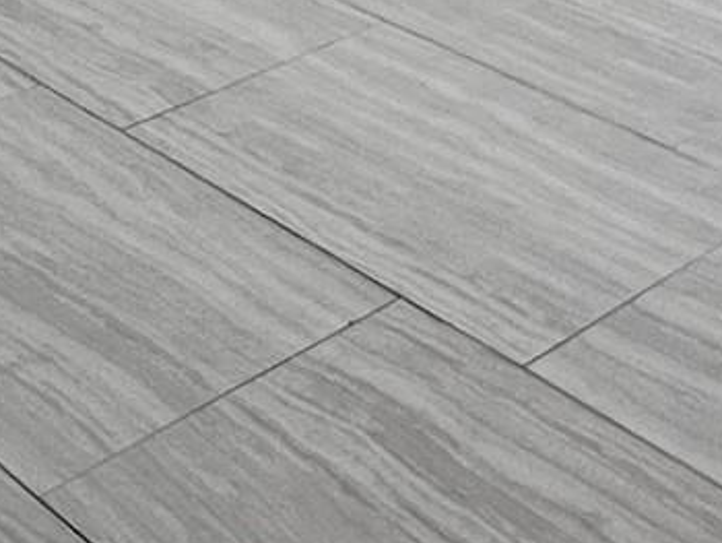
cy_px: -638
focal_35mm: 76
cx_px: 961
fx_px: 1586
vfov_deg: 14.8
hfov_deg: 22.6
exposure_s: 1/120
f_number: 1.8
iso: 50
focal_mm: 1.57
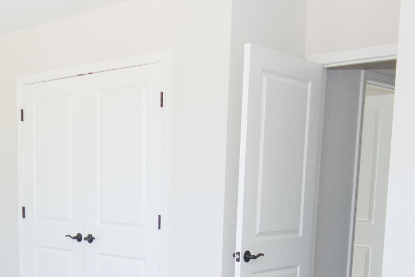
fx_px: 646
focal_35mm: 56
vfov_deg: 22.8
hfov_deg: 35.3
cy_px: 307
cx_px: 141
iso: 640
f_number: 4
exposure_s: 1/250
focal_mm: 10
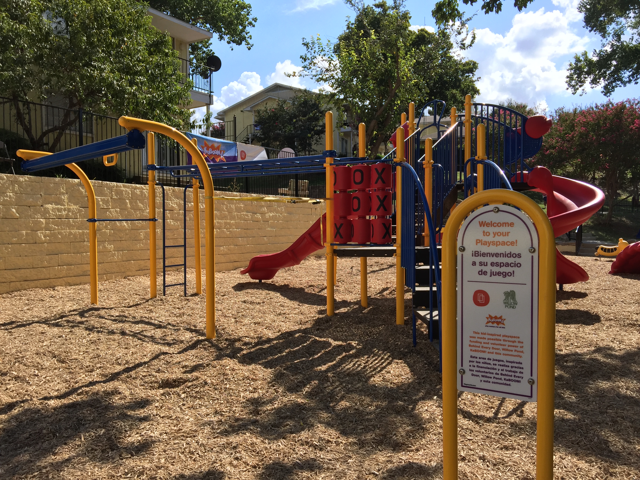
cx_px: 320
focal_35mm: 29
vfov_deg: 48.2
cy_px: 240
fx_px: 536
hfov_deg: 61.7
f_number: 2.2
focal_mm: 4.15
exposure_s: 1/1883
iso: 32
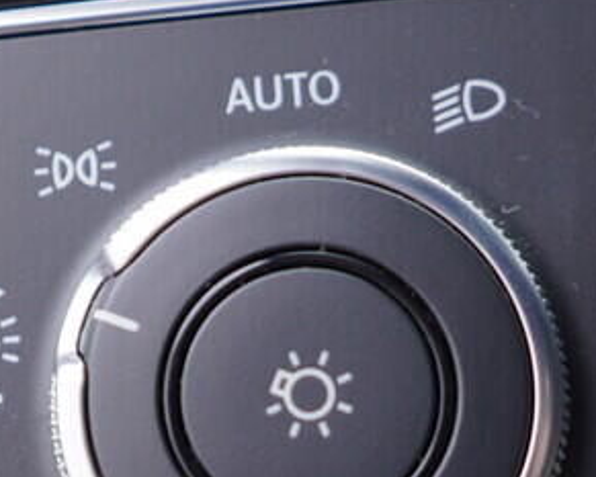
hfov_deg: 16.1
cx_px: 150
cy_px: 490
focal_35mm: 119
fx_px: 2100
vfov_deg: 12.8
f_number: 2.8
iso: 125
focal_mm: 24
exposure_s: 1/40
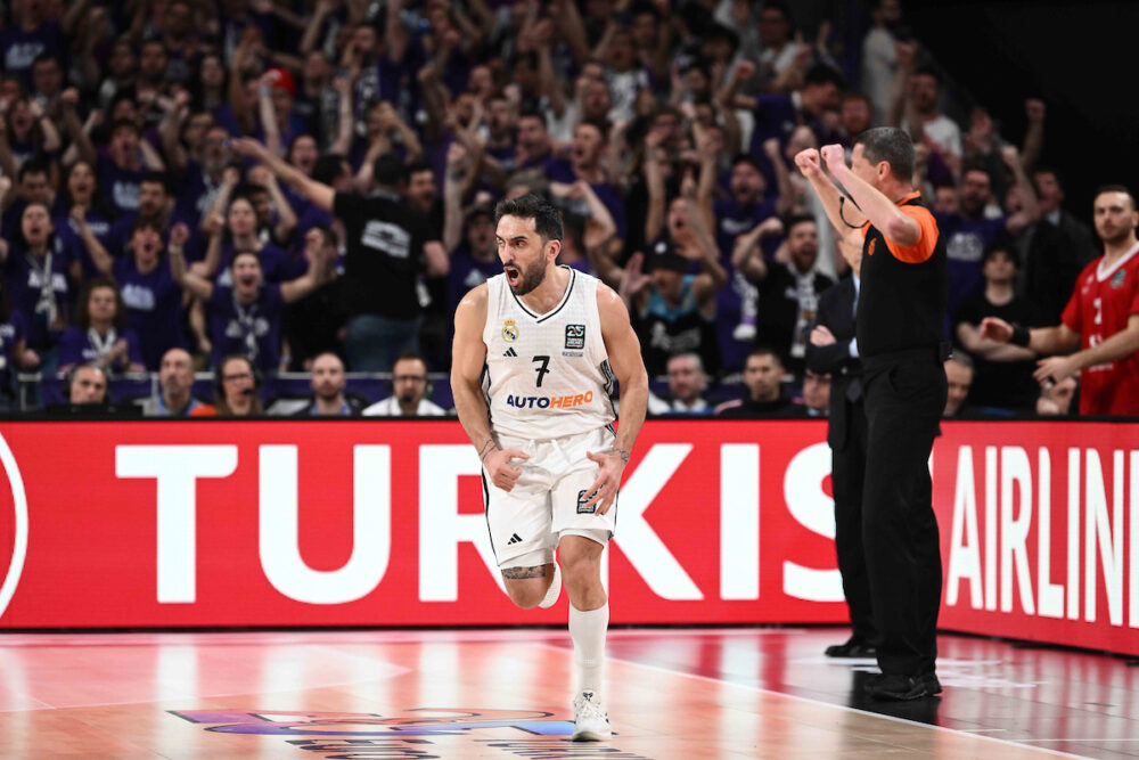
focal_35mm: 200
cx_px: 570
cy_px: 380
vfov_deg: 6.9
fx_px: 6328
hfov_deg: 10.3
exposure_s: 1/1600
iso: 2500
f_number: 3.5
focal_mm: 200
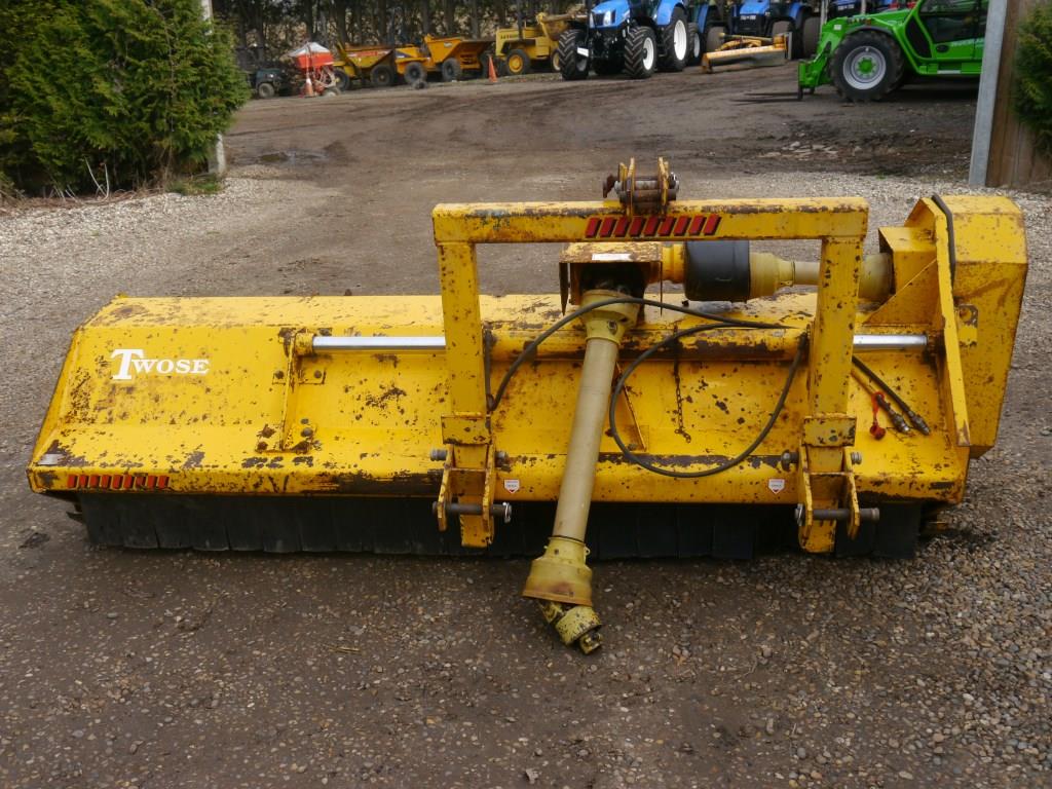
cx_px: 526
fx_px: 1094
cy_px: 394
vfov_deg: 39.7
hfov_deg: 51.4
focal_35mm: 36
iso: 160
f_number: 6.3
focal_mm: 18
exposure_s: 1/200
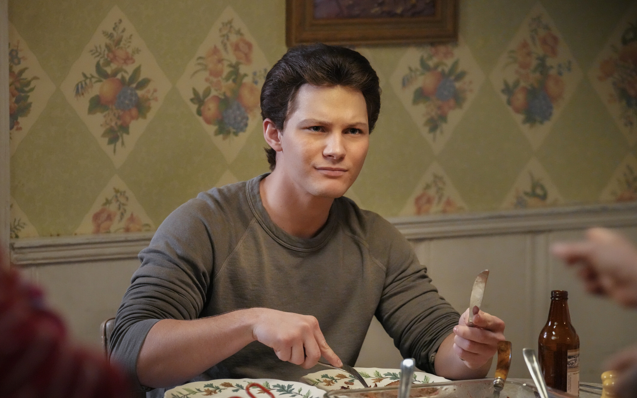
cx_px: 318
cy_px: 200
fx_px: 2708
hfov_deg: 13.4
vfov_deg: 8.4
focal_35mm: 156
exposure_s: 1/100
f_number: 4
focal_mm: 152
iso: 12800
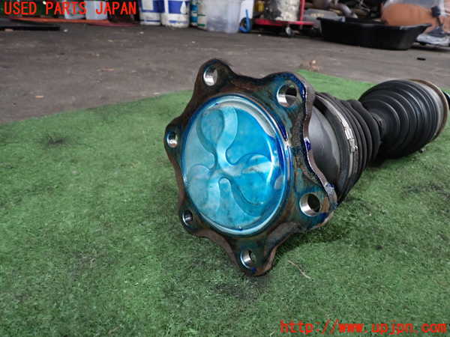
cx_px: 225
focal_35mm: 25
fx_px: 325
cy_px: 168
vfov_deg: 54.9
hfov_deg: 69.4
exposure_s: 1/100
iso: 400
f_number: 8
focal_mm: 4.5
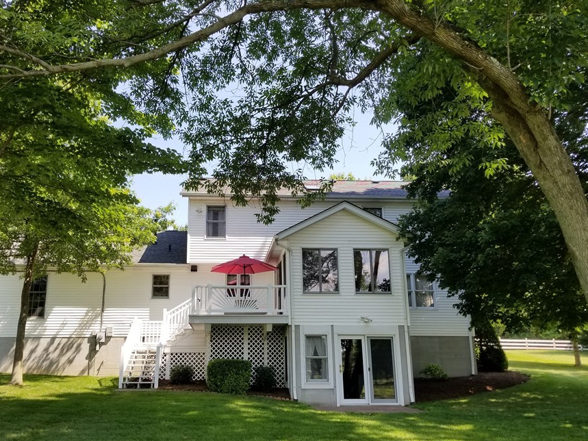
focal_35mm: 31
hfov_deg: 58.2
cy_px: 238
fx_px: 527
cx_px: 257
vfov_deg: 45.4
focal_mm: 4.25
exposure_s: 1/890
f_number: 1.7
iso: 50
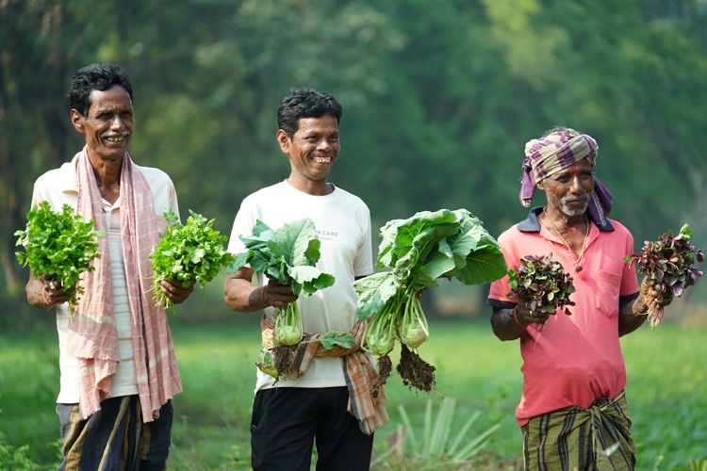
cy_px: 236
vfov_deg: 10.4
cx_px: 354
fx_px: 2592
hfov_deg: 15.5
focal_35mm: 132
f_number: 2.8
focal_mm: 132
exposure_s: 1/640
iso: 160
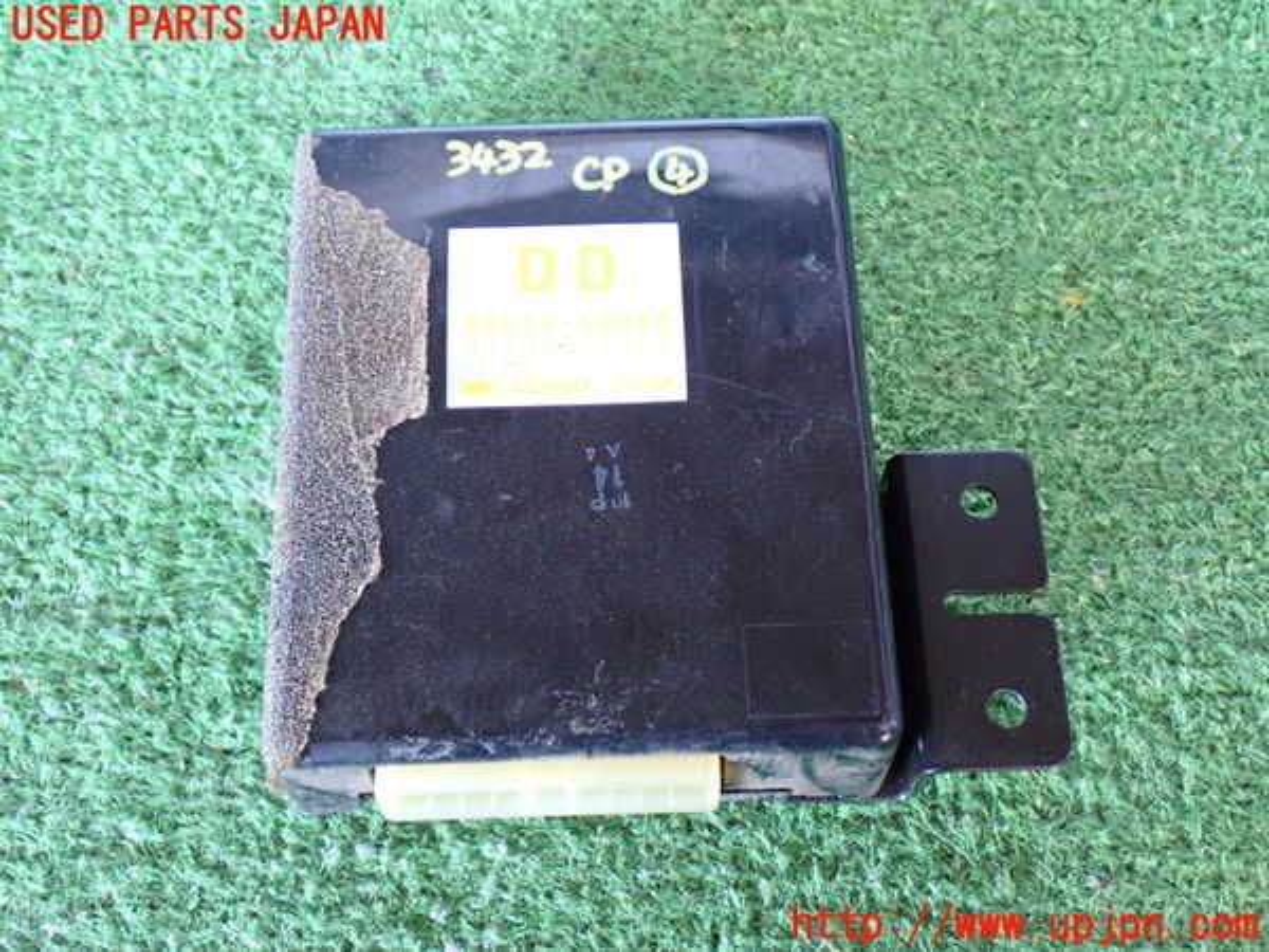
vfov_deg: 30.9
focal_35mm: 47
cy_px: 476
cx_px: 634
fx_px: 1723
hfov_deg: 40.4
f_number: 3.1
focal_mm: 8.4
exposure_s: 1/20
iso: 800
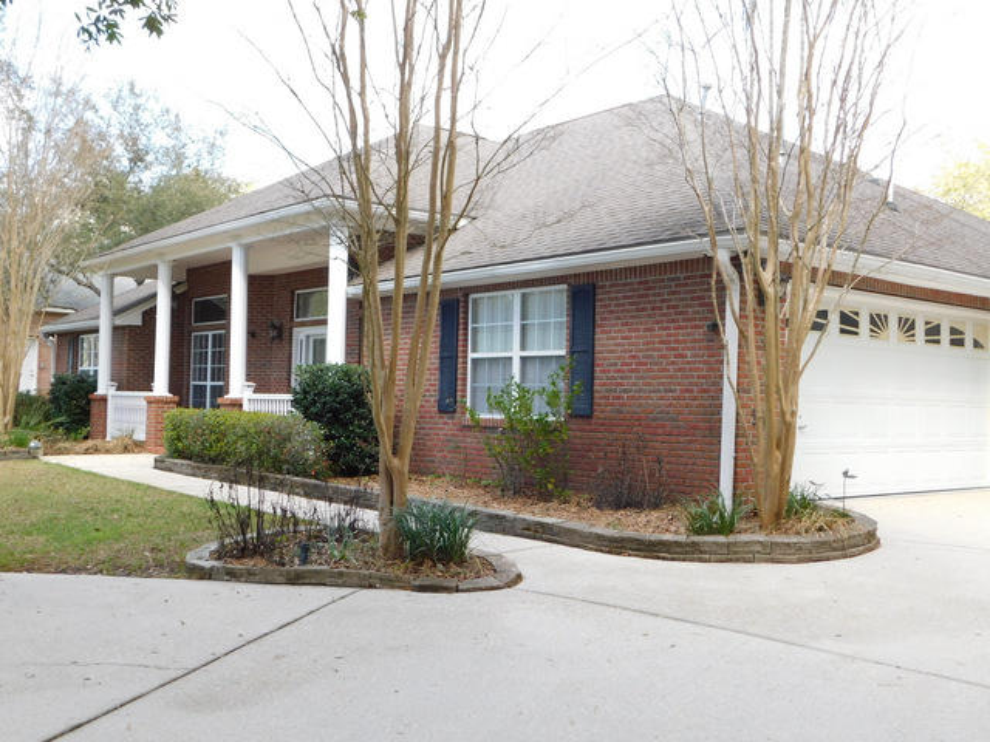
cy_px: 371
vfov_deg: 39.7
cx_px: 495
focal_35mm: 36
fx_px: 1030
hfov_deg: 51.4
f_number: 3.5
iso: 125
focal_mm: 6.3
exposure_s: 1/160
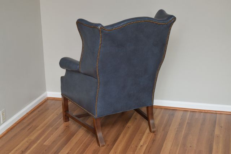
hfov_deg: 29.9
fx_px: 433
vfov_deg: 20.2
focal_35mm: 68
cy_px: 77
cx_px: 116
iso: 800
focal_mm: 45
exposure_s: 1/125
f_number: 5.6
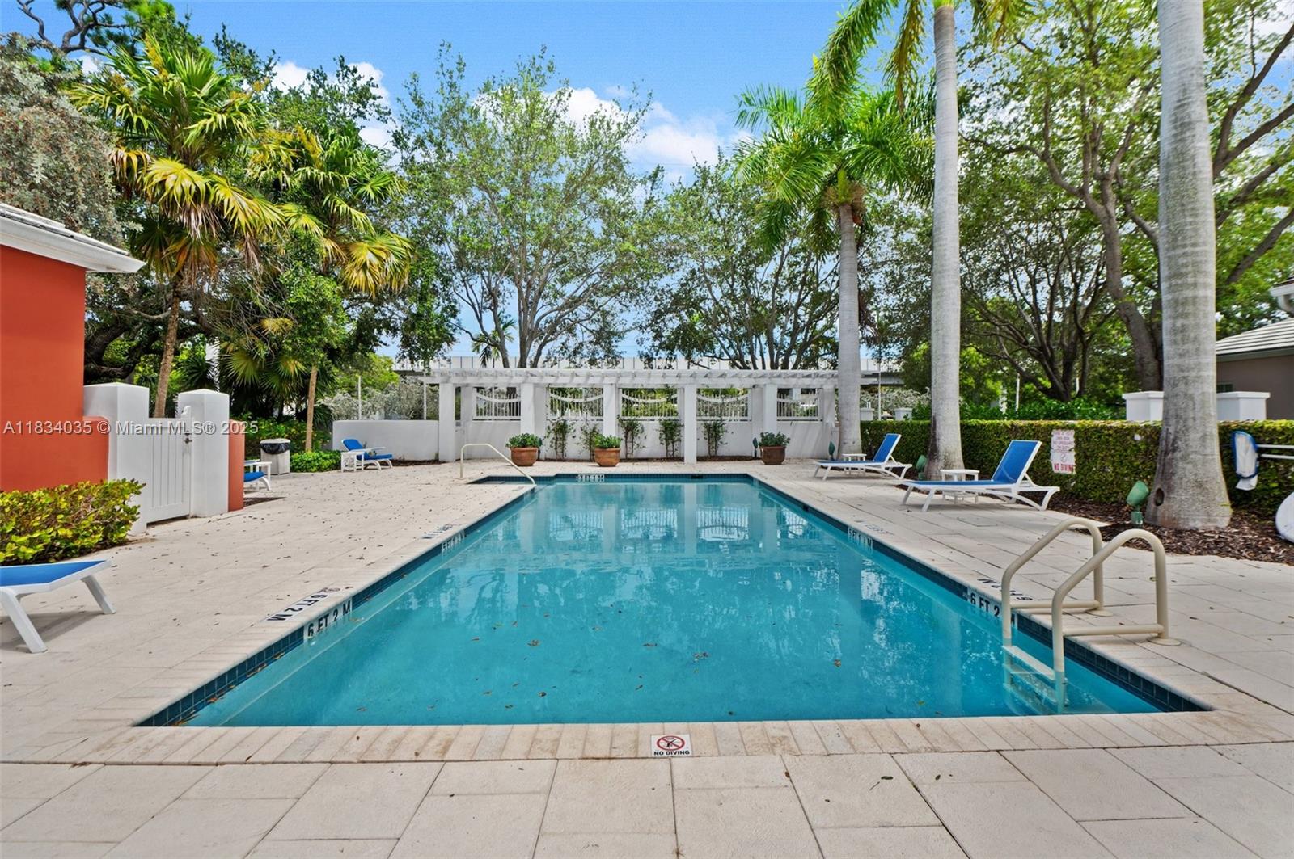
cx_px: 647
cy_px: 430
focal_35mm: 16
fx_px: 574
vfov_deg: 73.6
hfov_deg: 96.8
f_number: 8
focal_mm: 16
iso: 200
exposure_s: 1/500
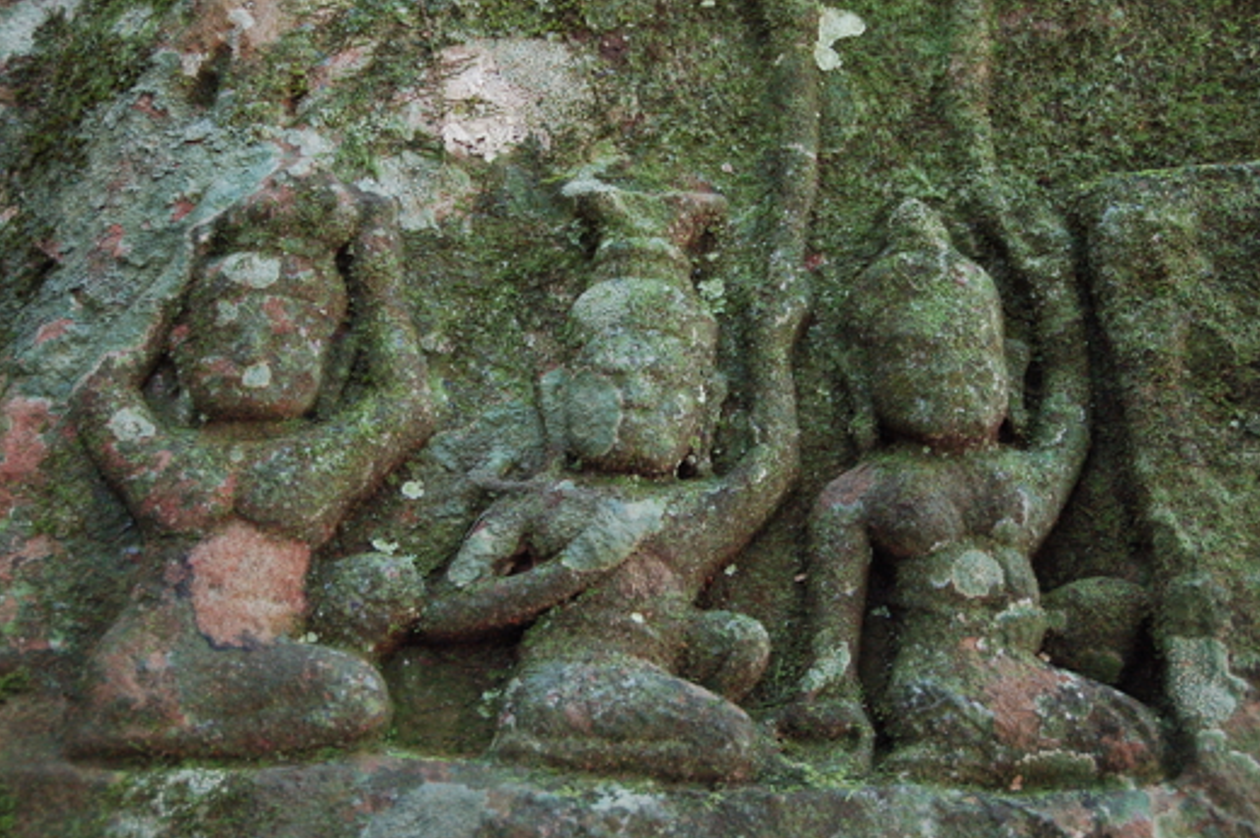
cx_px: 623
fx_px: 1942
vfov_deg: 24.4
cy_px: 417
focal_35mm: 56
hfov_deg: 35.9
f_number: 4.5
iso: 1600
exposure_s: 1/60
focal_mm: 35
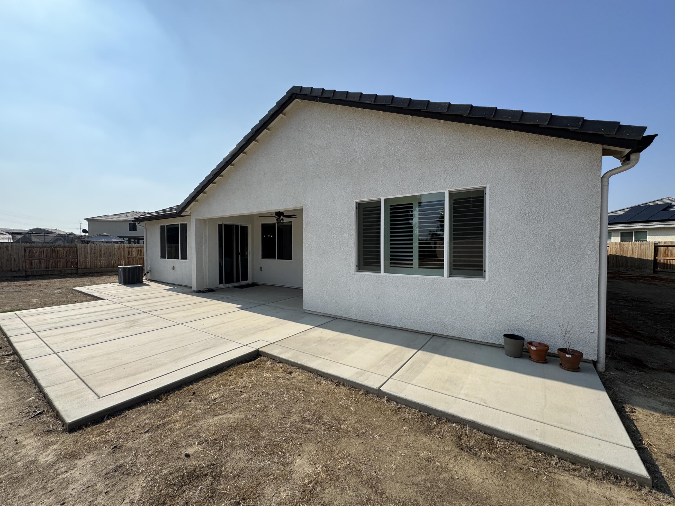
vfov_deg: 85.7
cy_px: 253
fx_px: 273
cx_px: 338
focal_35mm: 14
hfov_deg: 102.1
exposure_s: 1/2146
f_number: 2.2
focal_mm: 2.22
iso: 50
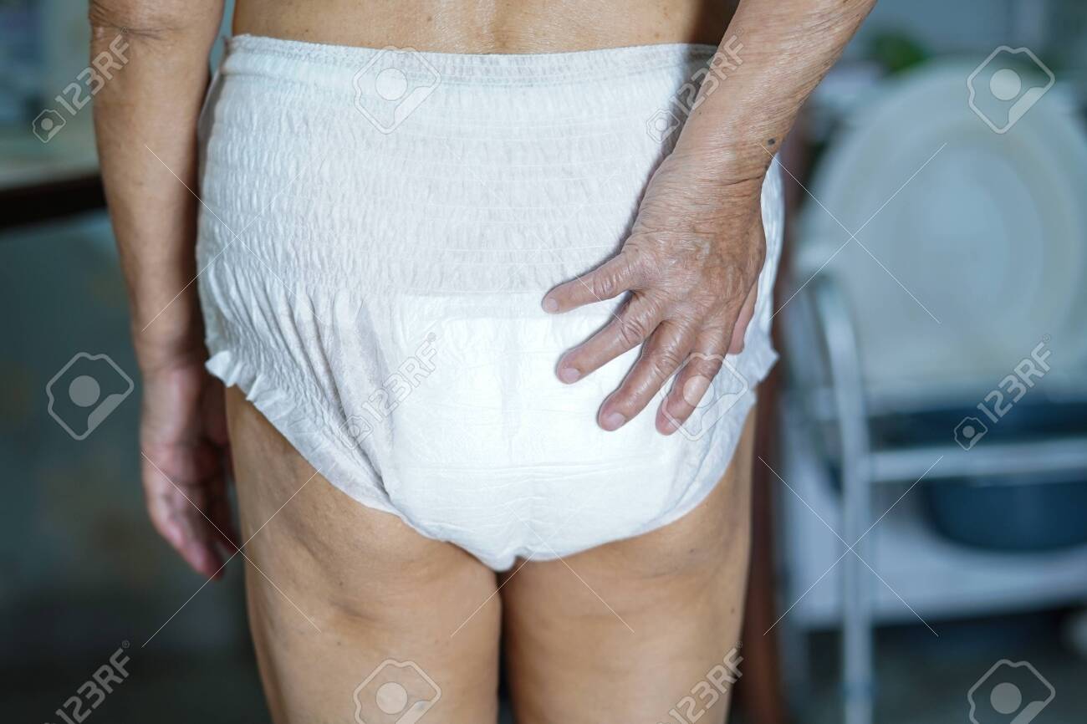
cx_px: 544
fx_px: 2264
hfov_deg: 27.0
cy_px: 362
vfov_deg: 18.2
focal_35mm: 75
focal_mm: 50
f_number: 1.4
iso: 250
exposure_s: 1/60
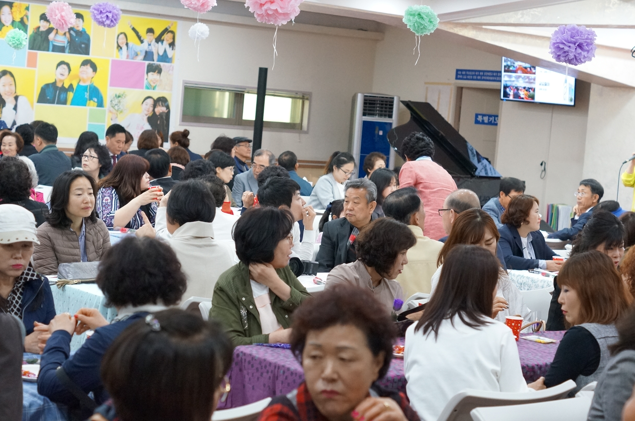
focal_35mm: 75
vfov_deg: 18.1
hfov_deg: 27.0
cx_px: 318
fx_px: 1321
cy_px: 210
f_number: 4
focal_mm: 50
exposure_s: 1/160
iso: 3200
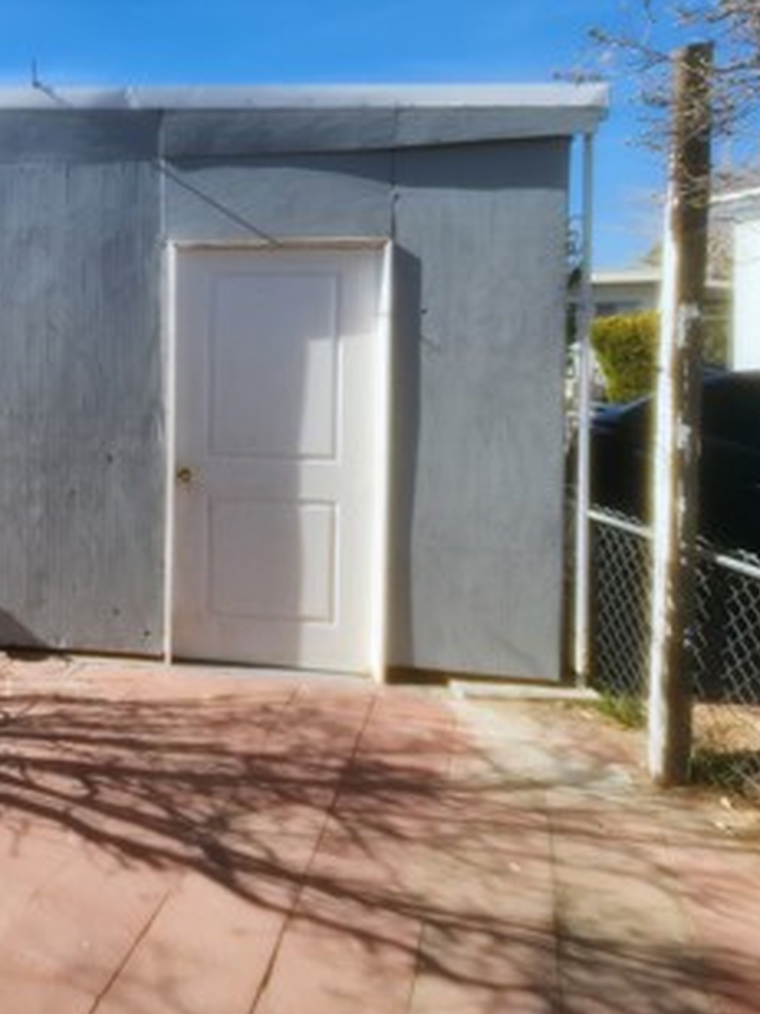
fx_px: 790
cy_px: 362
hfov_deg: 38.7
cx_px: -138
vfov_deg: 64.1
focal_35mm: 27
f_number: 2.2
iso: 50
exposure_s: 1/1728
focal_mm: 2.2
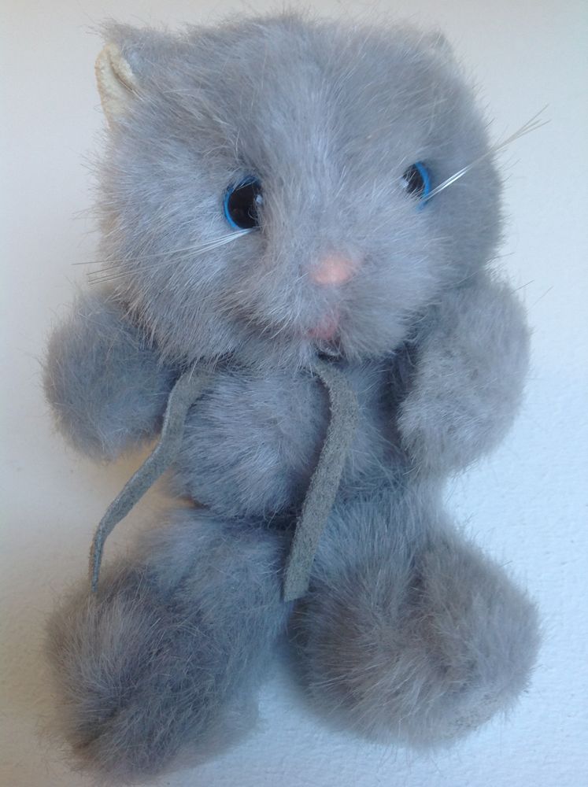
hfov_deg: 40.6
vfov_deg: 52.7
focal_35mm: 35
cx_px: 294
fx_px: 795
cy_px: 394
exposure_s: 1/17
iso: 50
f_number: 2.4
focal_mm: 4.28
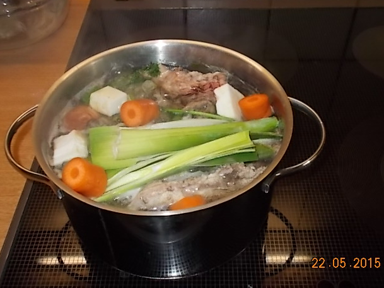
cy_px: 147
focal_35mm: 41
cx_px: 199
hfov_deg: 45.8
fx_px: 455
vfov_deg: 35.1
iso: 200
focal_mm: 6.9
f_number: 3.9
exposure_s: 1/30
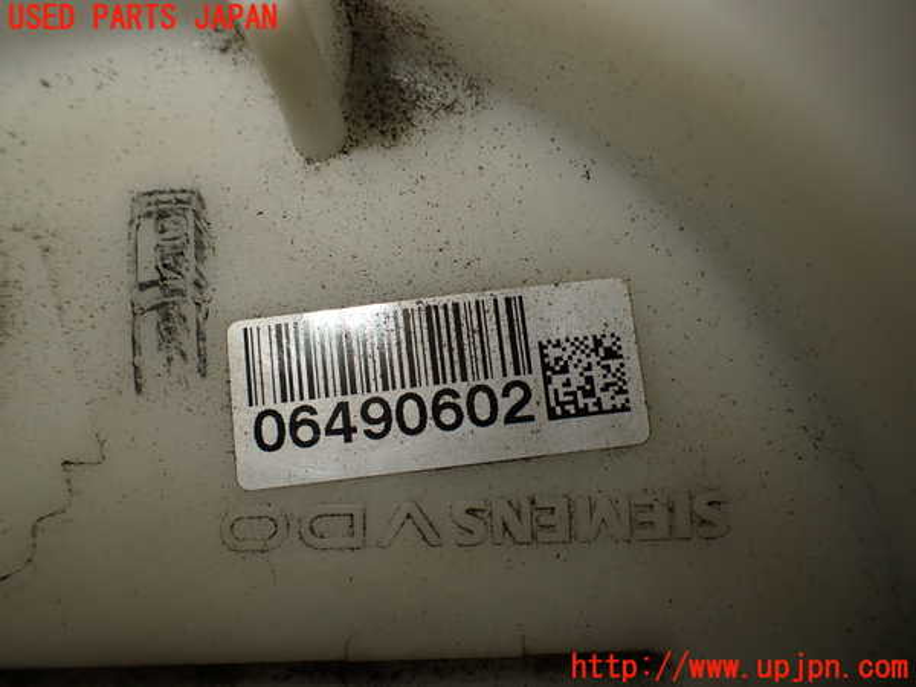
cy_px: 344
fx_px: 794
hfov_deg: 60.0
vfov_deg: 46.8
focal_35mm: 30
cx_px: 458
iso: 100
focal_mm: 5.4
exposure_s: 1/200
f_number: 3.2
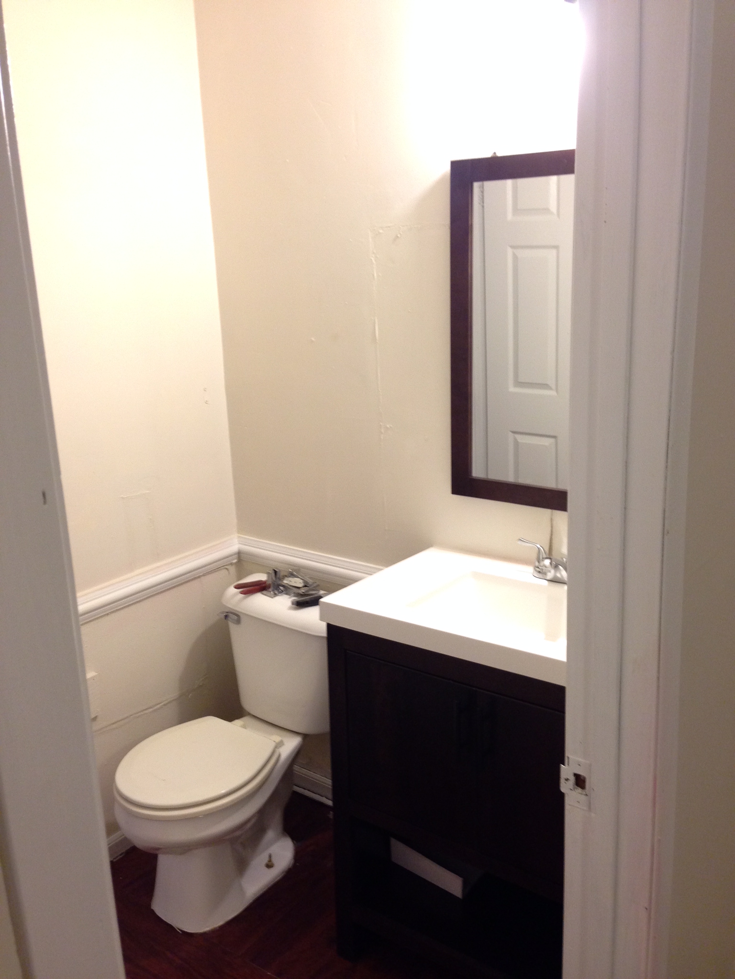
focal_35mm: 33
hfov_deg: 42.9
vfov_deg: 55.4
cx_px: 368
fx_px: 934
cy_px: 490
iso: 125
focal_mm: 4.12
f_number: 2.4
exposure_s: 1/20
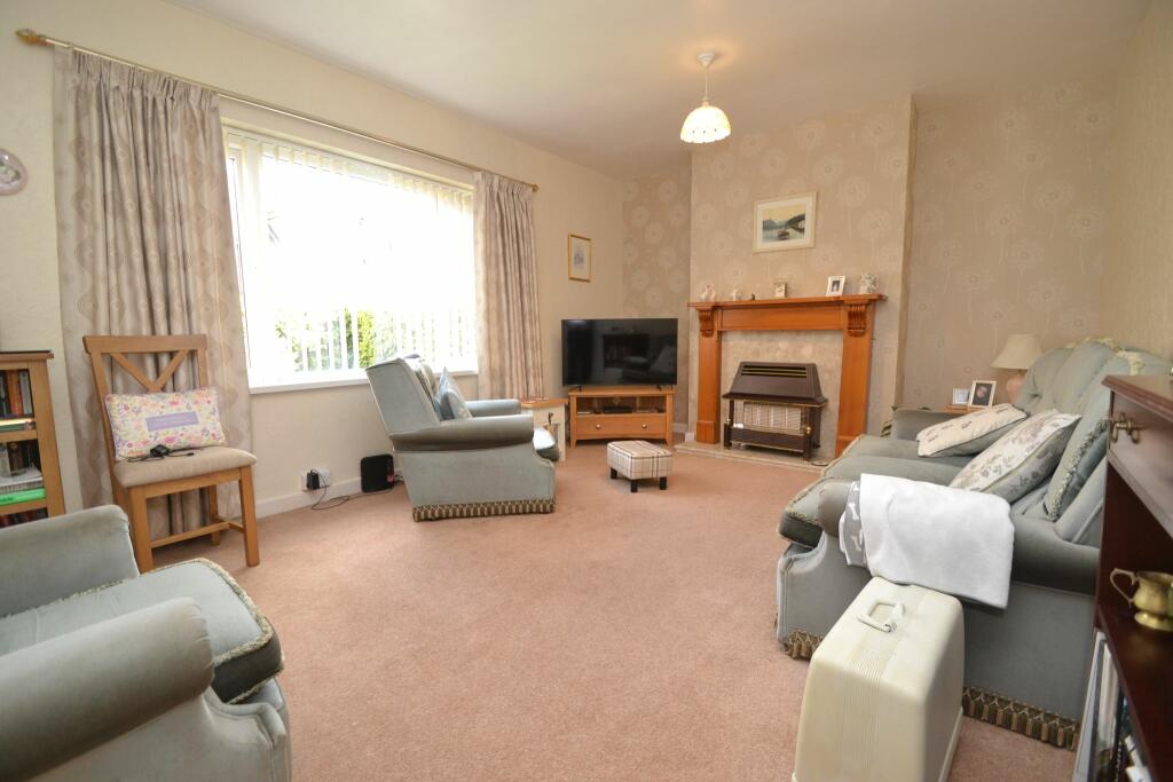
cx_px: 586
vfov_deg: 77.3
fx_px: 489
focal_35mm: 15
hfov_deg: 100.4
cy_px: 391
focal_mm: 10
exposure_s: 1/60
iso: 500
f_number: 3.5
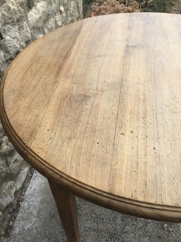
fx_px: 216
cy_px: 121
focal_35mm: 31
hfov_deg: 45.4
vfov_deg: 58.4
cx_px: 90
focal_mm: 3.3
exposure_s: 1/799
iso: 25
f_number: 2.4
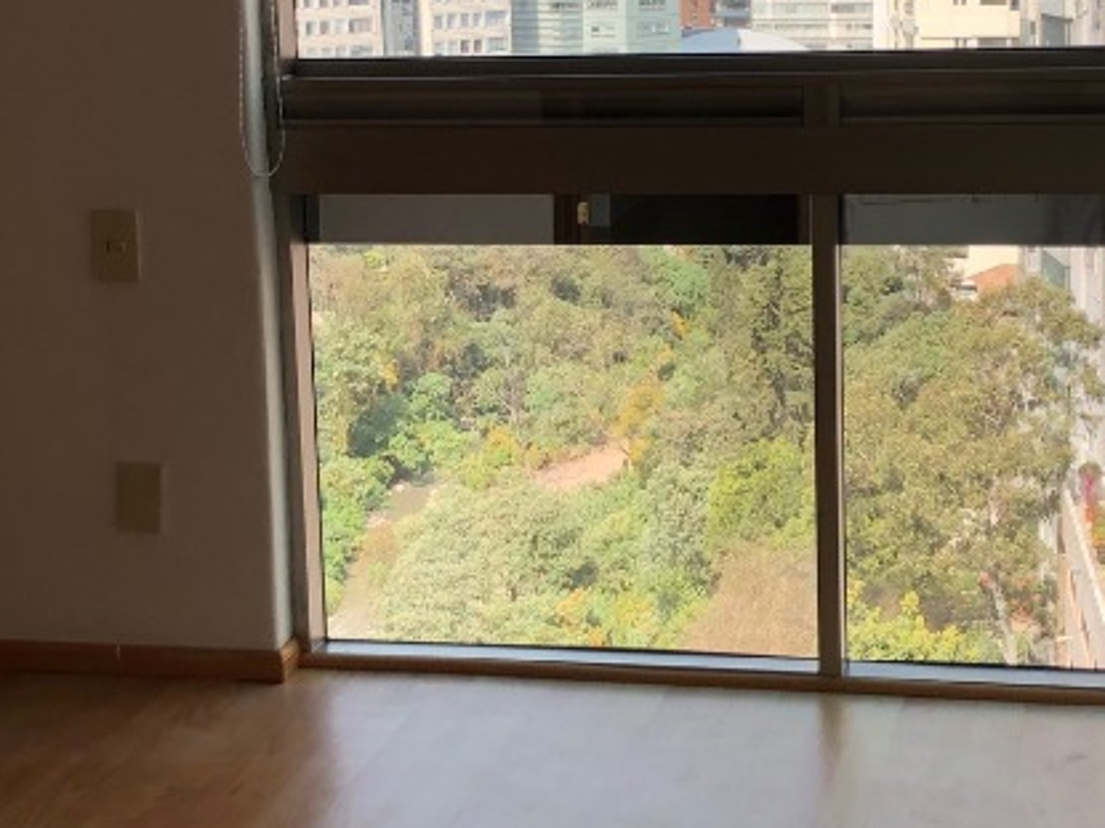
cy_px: 309
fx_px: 2298
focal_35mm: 72
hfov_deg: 27.0
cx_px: 594
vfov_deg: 20.4
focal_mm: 3.99
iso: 20
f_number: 1.8
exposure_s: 1/154
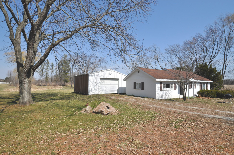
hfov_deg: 90.1
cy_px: 78
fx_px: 117
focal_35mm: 18
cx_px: 117
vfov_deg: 67.2
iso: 200
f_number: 10
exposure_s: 1/400
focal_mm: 12
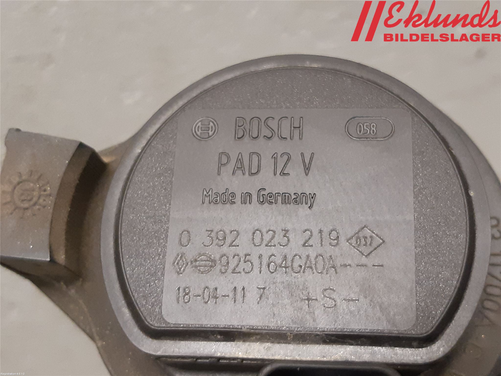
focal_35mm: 26
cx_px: 250
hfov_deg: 67.3
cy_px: 188
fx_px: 376
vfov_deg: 53.1
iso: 250
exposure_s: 1/33
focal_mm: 3.93
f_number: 1.7
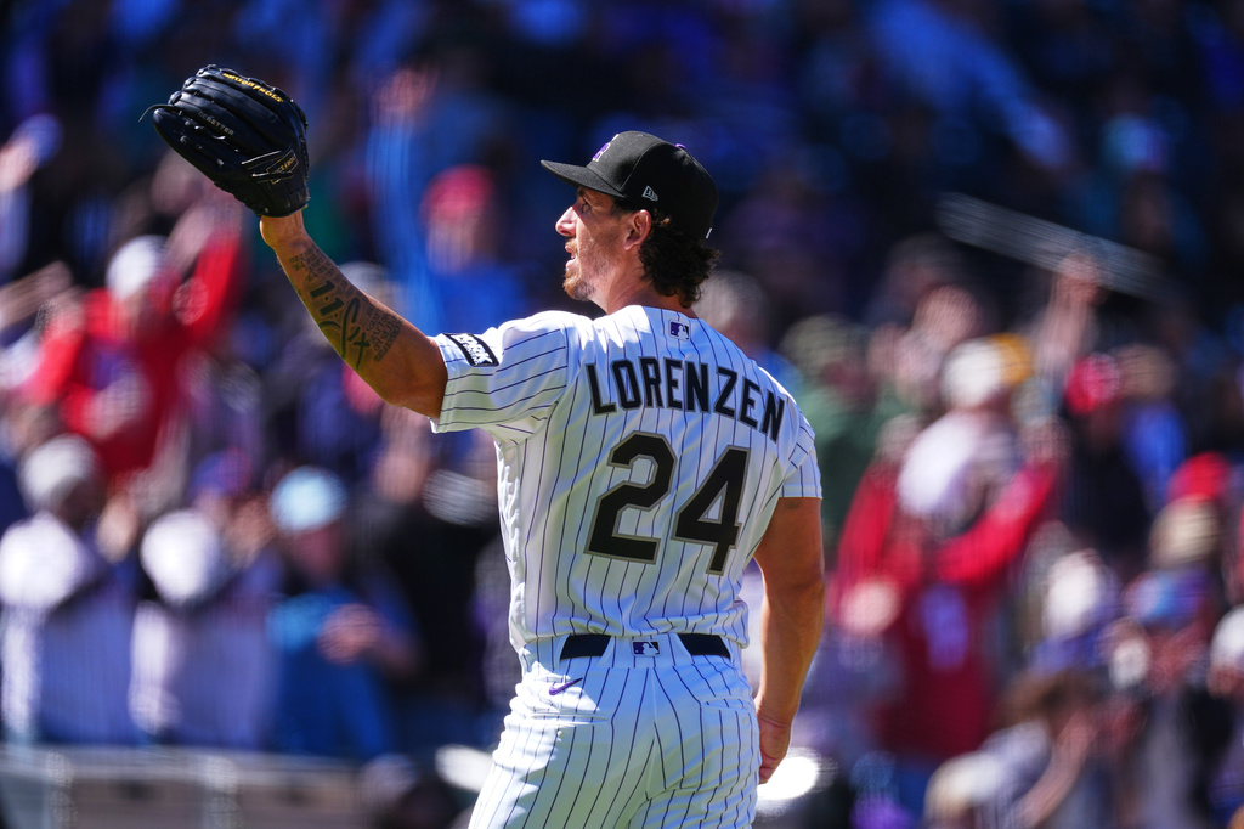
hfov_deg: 3.4
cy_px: 414
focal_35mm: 600
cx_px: 622
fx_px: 20725
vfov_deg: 2.3
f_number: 4
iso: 200
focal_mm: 600
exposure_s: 1/1250
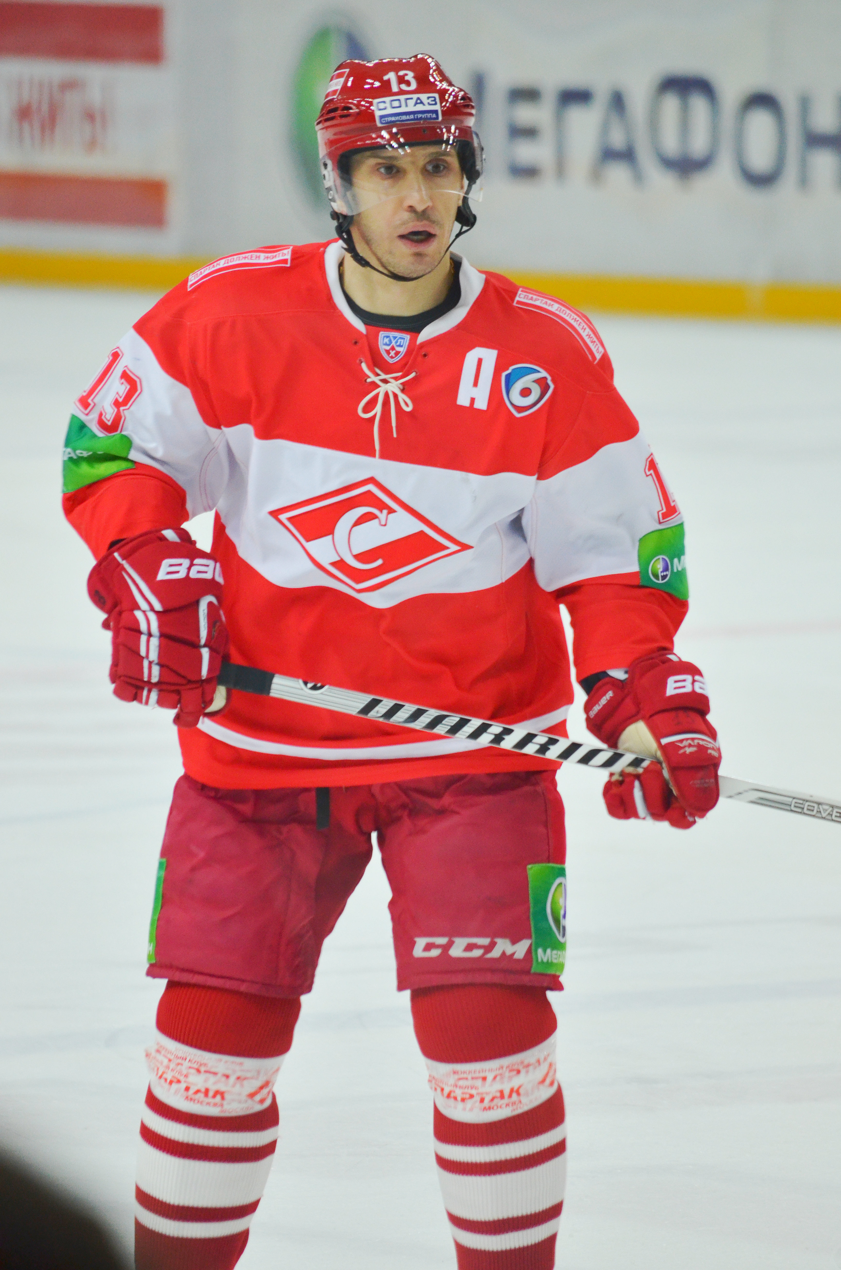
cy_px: 635
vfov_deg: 4.6
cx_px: 420
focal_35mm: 450
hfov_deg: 3.0
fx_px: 15839
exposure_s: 1/640
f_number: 5.6
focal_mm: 300
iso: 800
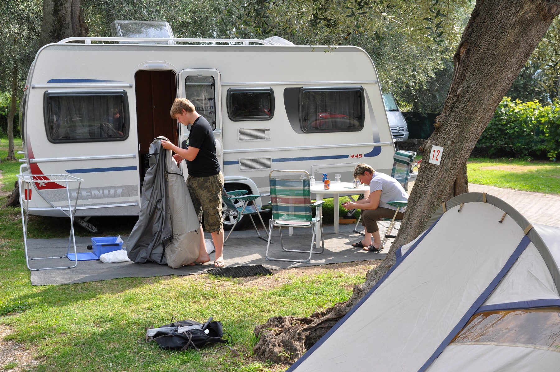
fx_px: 723
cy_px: 186
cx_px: 280
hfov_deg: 42.4
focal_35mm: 46
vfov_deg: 28.9
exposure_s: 1/200
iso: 200
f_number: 7.1
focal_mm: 31
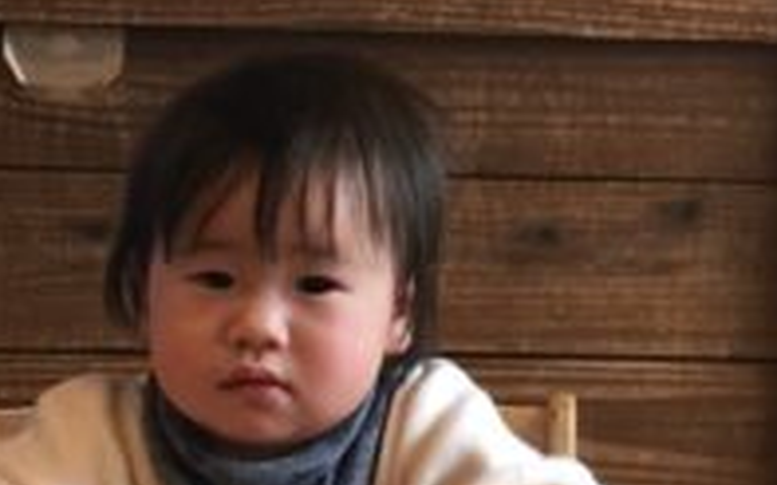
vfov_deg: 10.6
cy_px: -97
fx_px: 2583
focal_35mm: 122
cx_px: 883
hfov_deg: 16.5
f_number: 2.2
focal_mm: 4.15
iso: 50
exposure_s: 1/33
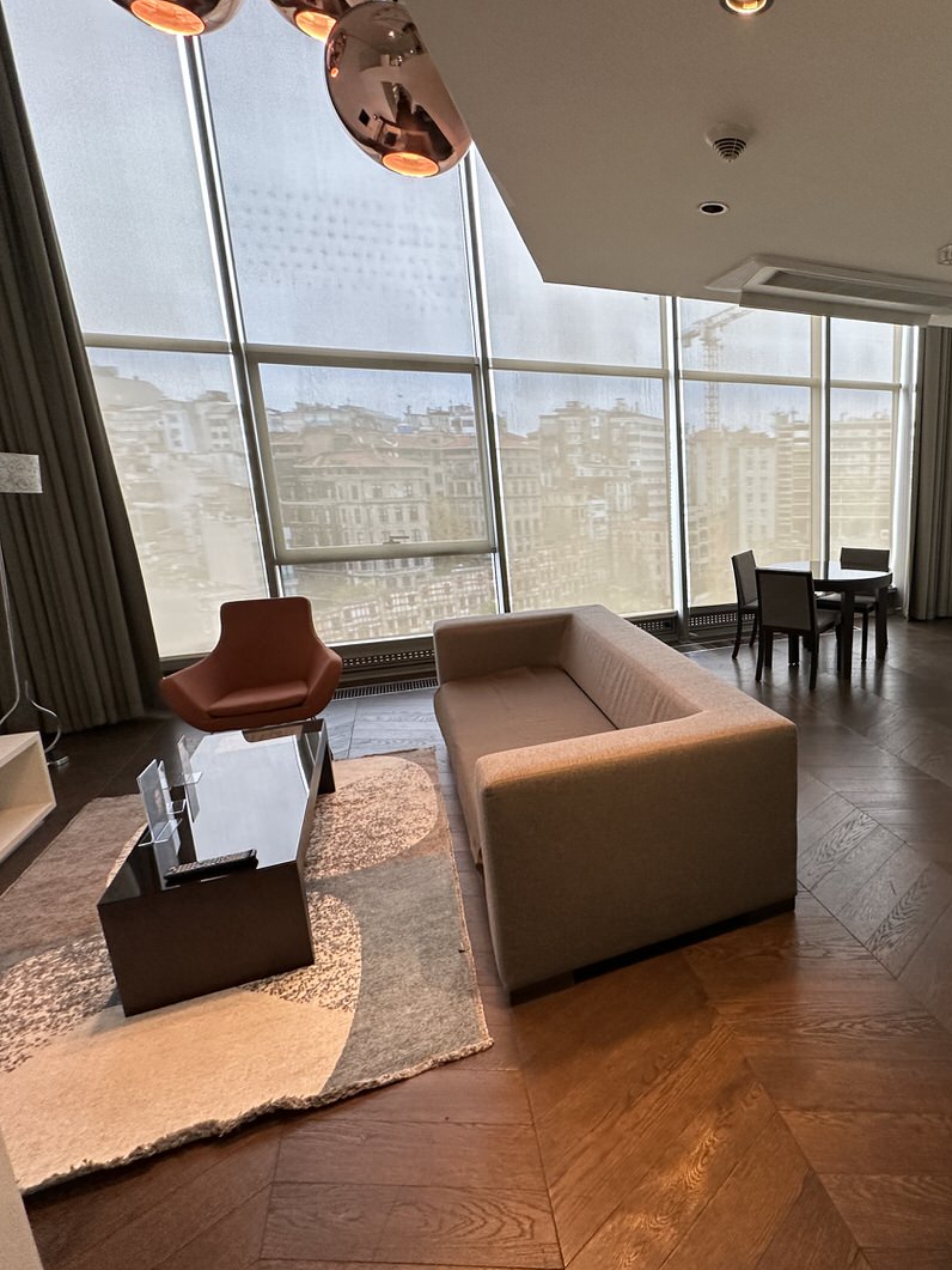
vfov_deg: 84.7
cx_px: 737
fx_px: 697
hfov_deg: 63.8
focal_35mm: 19
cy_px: 625
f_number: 2.2
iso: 200
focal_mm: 2.22
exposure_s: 1/50
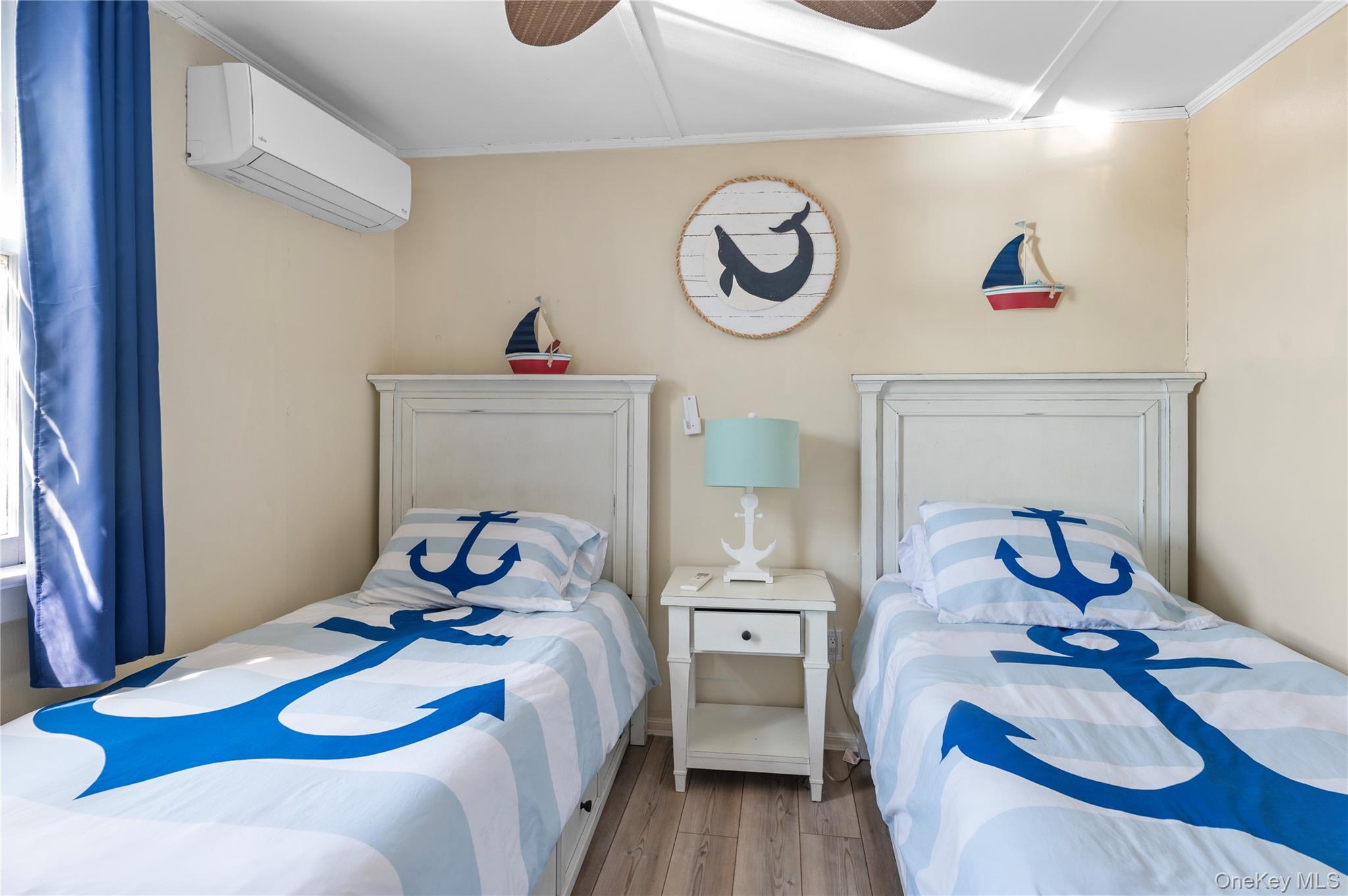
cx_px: 674
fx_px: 711
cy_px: 448
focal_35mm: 19
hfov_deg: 87.0
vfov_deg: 64.5
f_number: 7.1
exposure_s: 1/4
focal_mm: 19
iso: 320
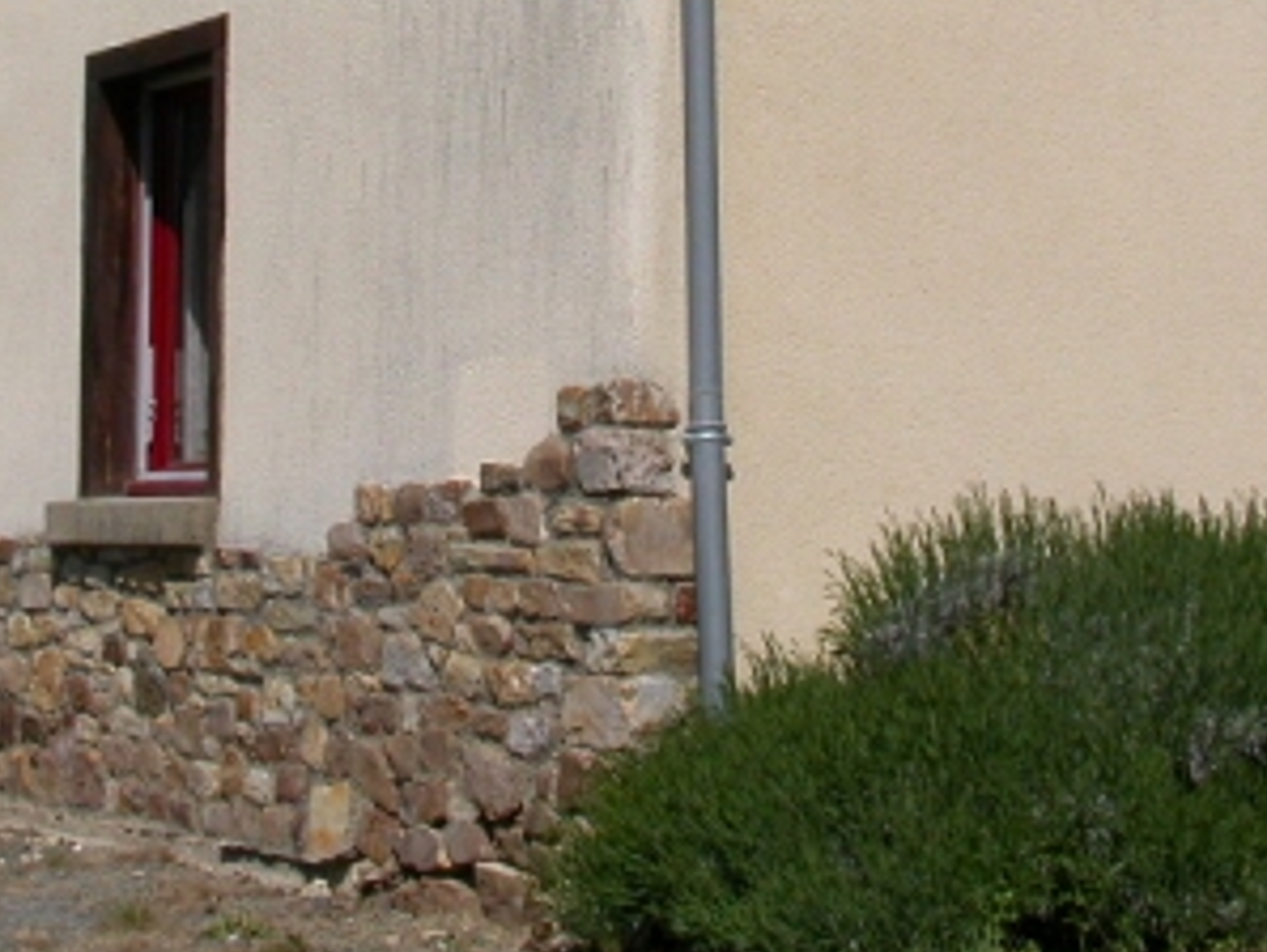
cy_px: -72
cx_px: 565
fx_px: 3187
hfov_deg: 22.5
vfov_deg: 16.5
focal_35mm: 87
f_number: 7.5
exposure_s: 1/764
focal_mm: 7.85
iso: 100
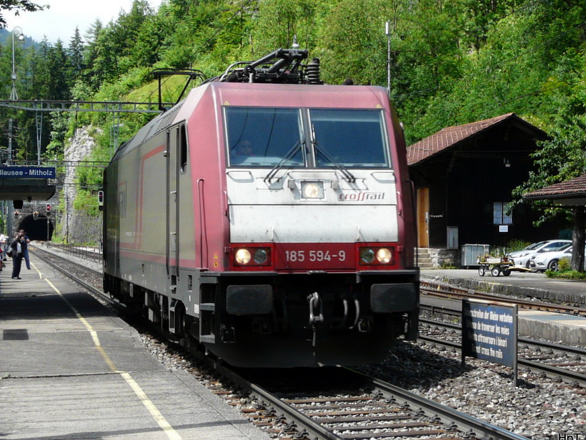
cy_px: 207
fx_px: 812
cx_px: 262
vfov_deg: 30.3
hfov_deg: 39.6
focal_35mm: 48
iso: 100
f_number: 5
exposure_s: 1/250
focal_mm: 6.8
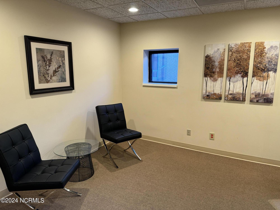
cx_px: 140
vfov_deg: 56.8
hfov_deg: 71.6
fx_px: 194
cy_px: 105
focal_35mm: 24
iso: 160
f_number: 1.78
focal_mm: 6.86
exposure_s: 1/120
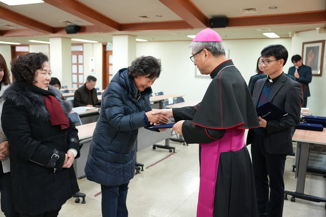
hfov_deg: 57.2
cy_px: 108
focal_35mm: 33
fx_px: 299
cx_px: 163
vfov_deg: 40.0
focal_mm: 33
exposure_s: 1/250
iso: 3200
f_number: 2.8
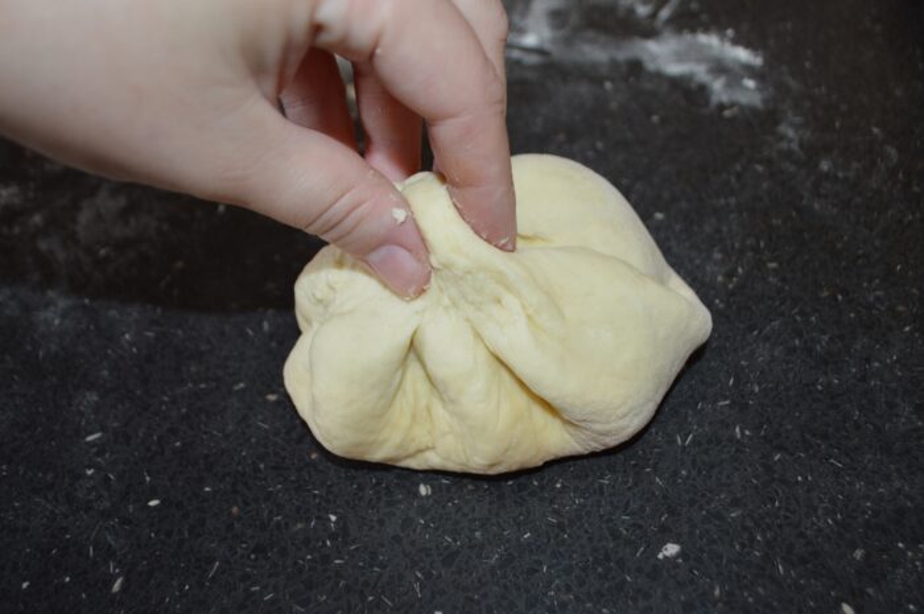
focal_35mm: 33
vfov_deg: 39.9
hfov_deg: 57.3
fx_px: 846
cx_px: 462
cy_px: 307
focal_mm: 22
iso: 400
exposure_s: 1/60
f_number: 4
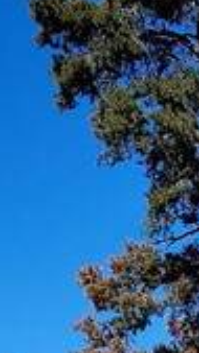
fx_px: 1614
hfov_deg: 6.1
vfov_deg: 11.4
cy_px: 687
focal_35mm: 172
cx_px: 733
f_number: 1.8
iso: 40
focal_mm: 5.4
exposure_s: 1/3333
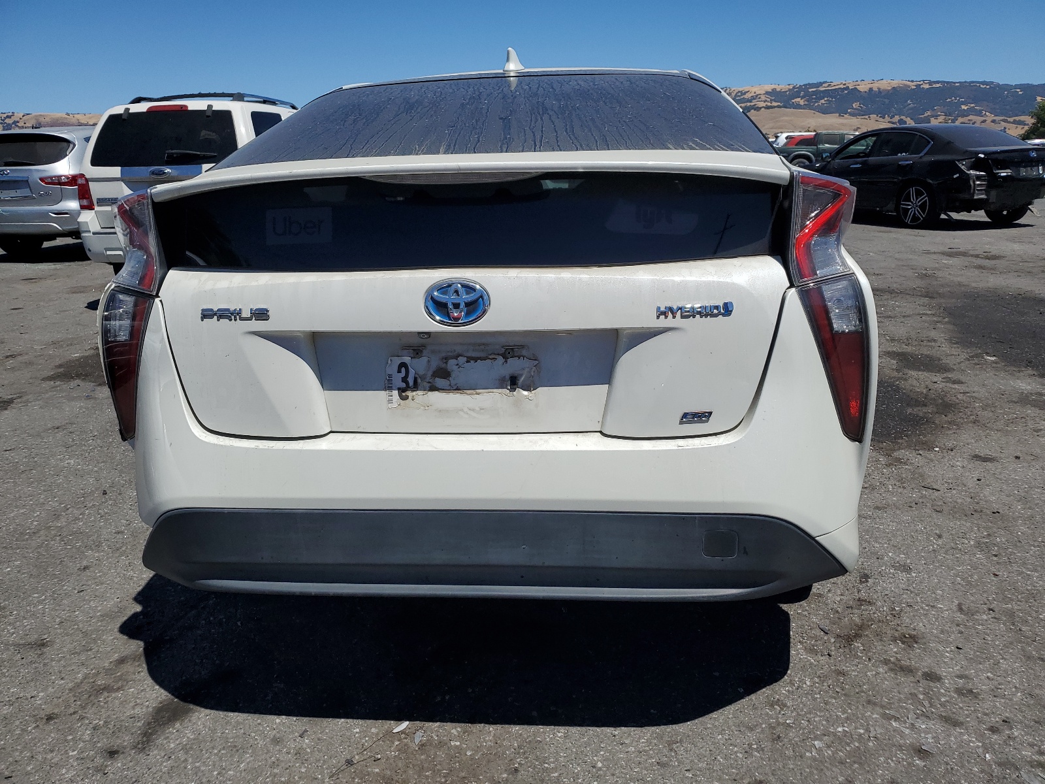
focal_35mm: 26
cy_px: 392
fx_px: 785
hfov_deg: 67.3
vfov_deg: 53.1
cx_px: 522
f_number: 1.5
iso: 50
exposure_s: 1/10000
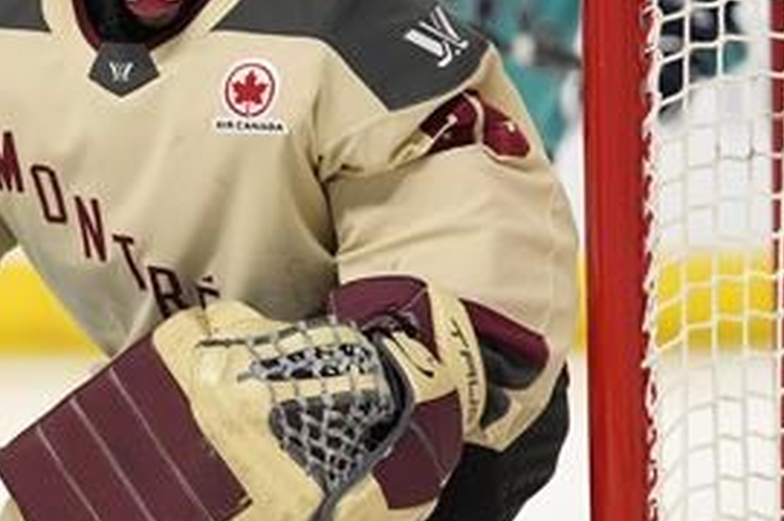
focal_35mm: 430
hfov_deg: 4.8
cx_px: 124
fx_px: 9353
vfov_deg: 3.2
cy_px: 207
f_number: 3.2
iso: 4000
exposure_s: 1/2000
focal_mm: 179
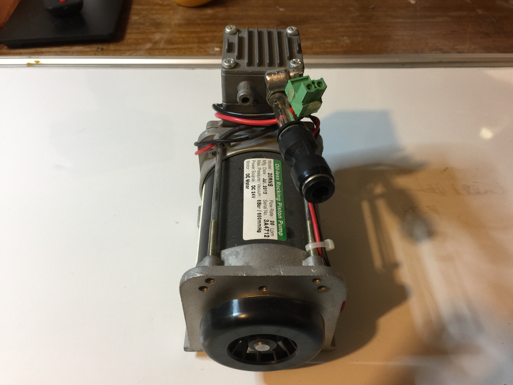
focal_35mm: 30
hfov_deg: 60.0
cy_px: 189
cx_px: 264
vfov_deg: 46.8
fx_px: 445
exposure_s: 1/17
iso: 50
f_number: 2.2
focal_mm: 4.15
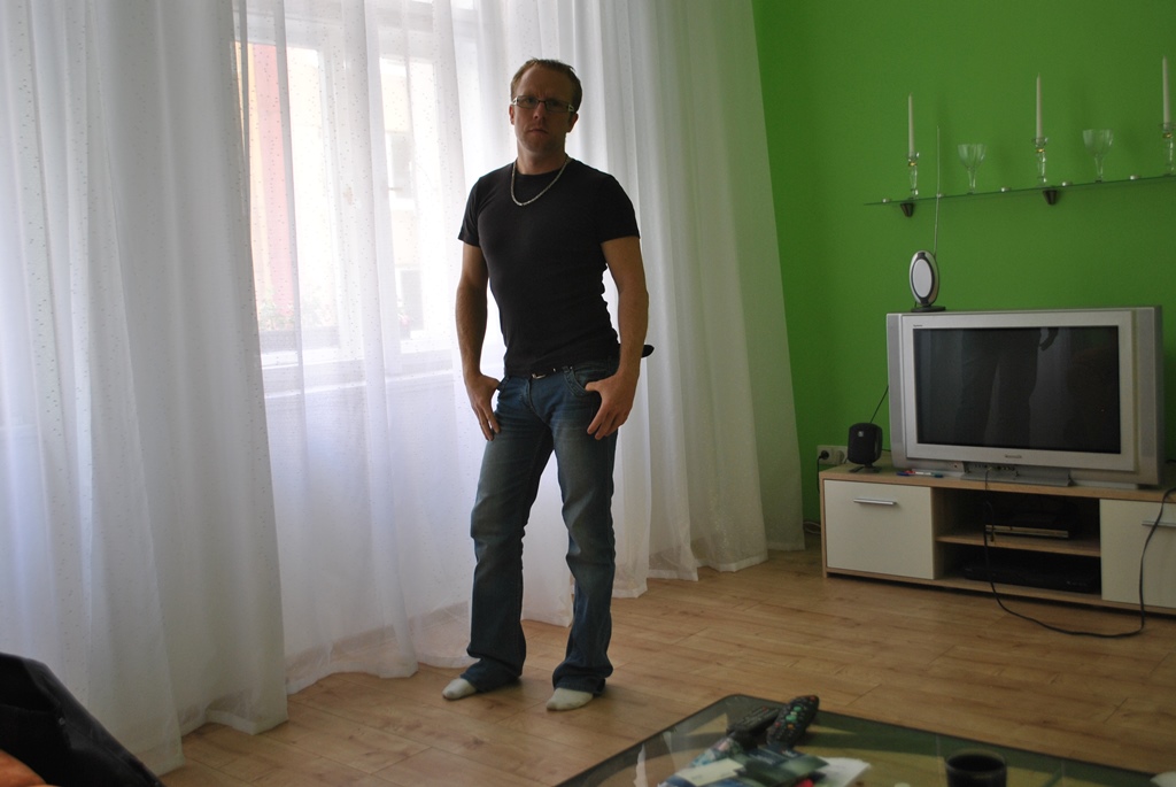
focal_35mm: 36
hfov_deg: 53.1
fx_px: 1177
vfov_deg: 37.0
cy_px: 394
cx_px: 588
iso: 200
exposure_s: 1/50
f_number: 4
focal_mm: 24
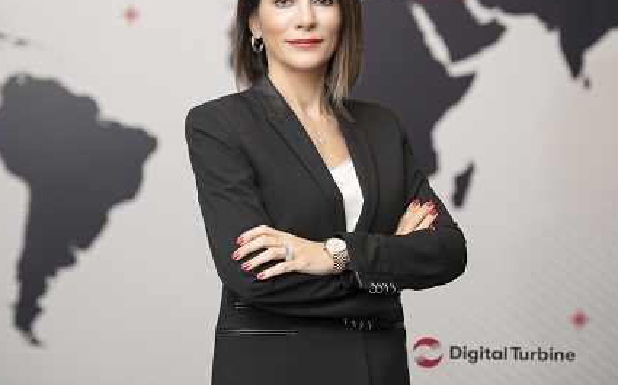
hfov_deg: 15.8
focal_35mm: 132
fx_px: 2222
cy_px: 122
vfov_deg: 9.9
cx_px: 312
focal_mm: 95
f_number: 3.2
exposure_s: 1/125
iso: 200
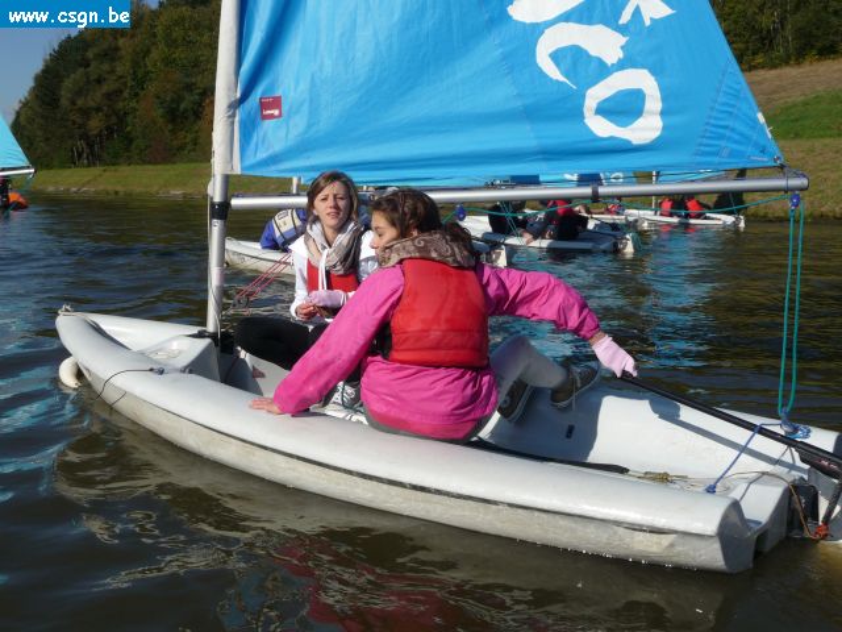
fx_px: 973
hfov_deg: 46.8
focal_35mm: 40
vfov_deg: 36.0
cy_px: 316
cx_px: 421
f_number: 9
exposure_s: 1/320
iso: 100
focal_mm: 6.7
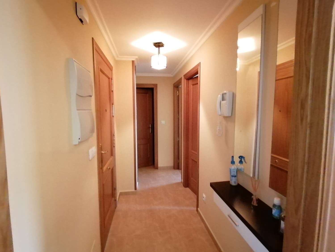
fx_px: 165
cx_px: 168
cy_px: 126
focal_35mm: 17
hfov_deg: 91.0
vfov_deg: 74.7
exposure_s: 1/12.5
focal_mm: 2.84
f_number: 2.4
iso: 1000
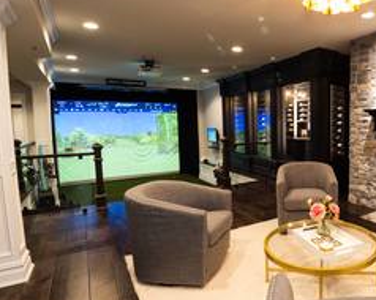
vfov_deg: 60.8
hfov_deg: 65.9
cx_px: 302
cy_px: 150
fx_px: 256
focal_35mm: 23
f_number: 6.3
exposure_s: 1.6
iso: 50
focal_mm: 7
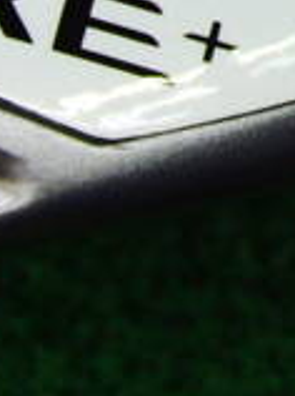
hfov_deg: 9.2
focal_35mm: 150
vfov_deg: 12.7
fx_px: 1709
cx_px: 602
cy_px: -143
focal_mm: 6.42
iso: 250
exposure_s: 1/80
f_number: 3.6
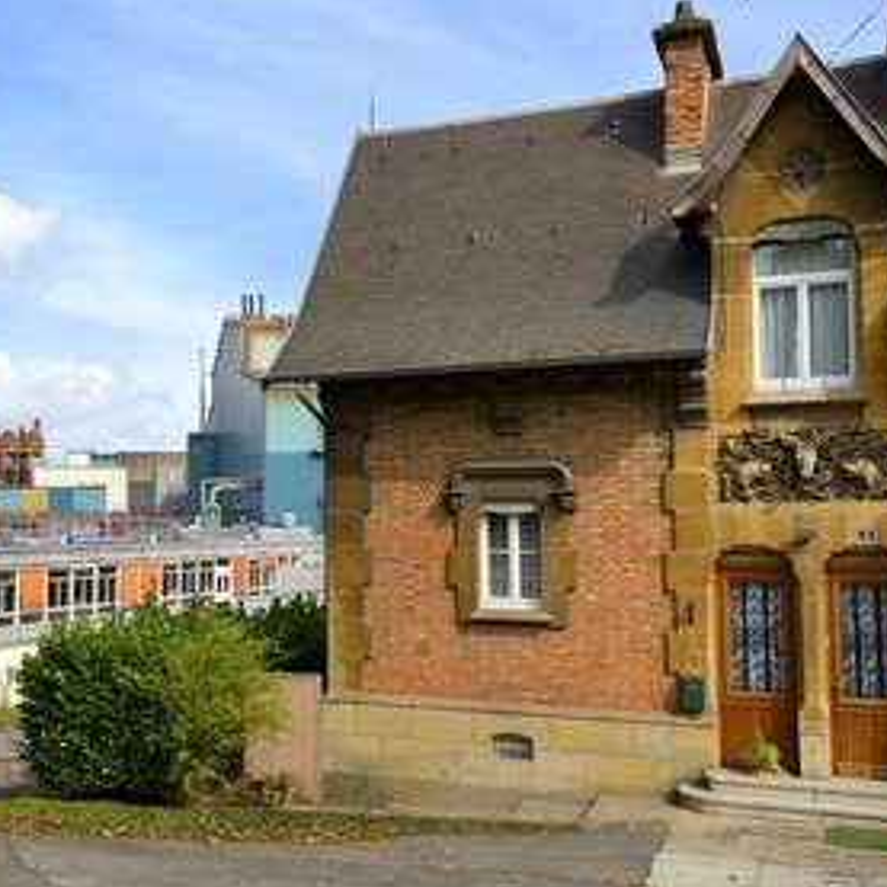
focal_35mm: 40
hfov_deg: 41.1
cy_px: 442
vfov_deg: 41.9
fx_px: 1160
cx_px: 272
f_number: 10
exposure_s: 1/160
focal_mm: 31
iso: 100
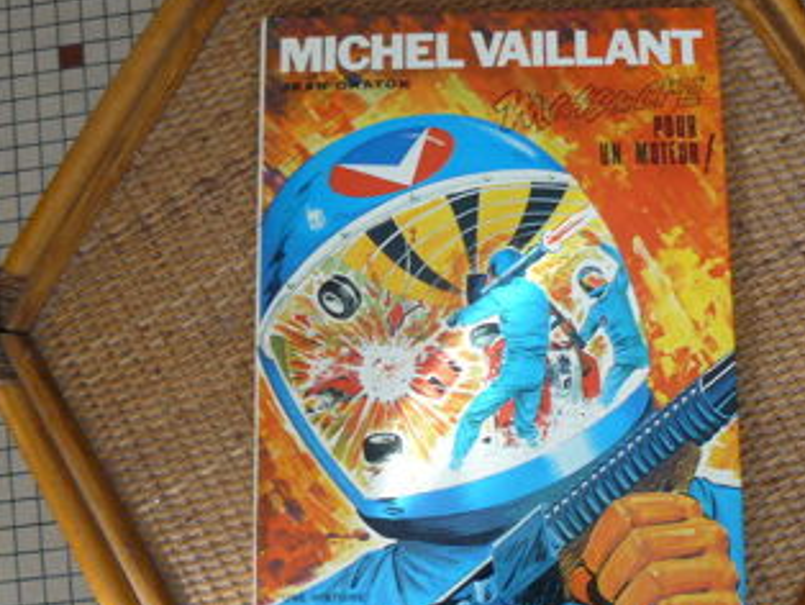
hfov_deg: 34.9
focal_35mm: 55
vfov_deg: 26.5
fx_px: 1280
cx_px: 408
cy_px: 387
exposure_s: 1/40
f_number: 2.8
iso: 100
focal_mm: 6
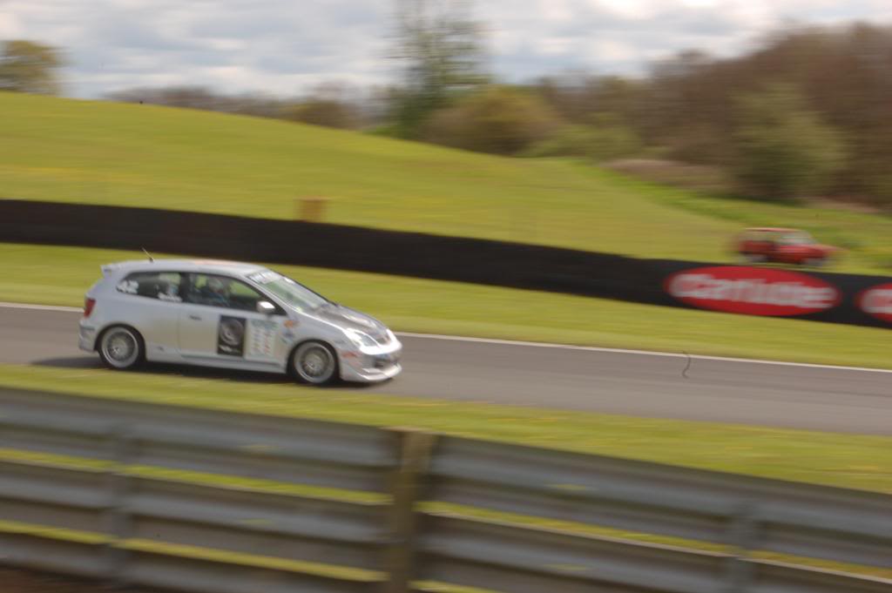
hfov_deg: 24.6
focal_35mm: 82
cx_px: 446
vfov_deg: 16.5
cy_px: 296
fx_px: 2042
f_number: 22
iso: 200
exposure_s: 1/40
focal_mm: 55
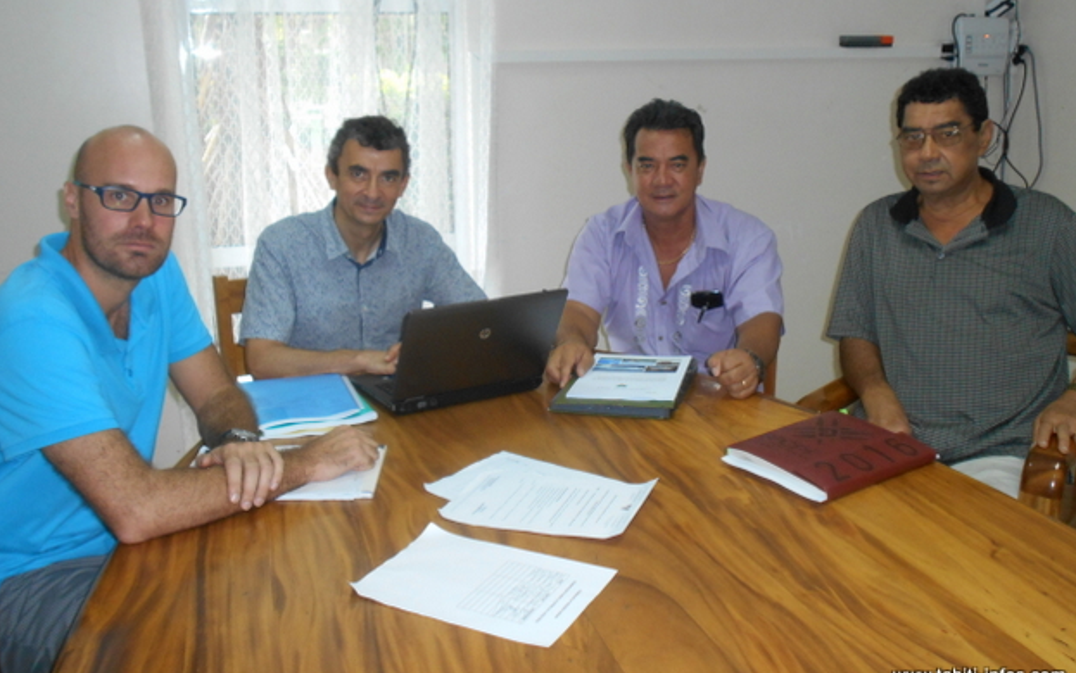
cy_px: 295
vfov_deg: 34.4
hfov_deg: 52.7
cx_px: 542
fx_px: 1085
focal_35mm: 37
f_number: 3.6
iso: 320
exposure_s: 1/30
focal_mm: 5.8
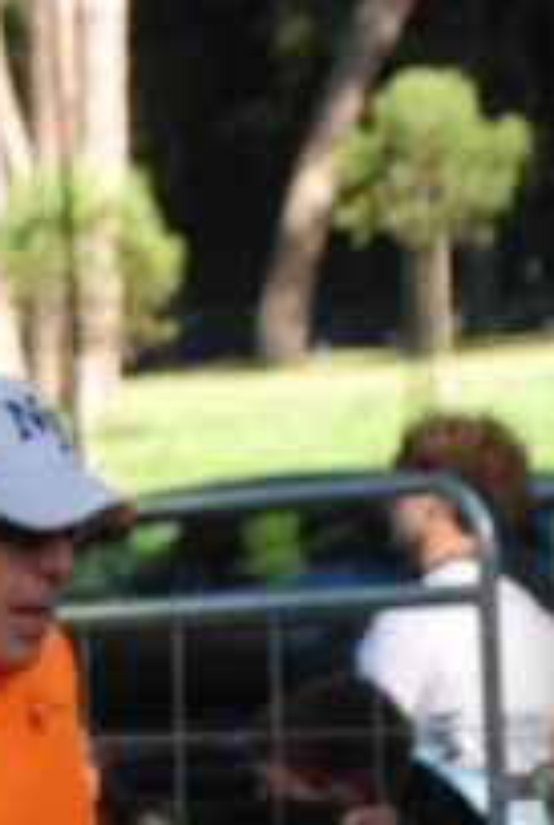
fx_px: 4869
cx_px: -83
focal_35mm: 212
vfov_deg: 9.6
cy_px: 946
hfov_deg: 6.5
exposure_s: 1/640
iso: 1000
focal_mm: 48
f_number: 4.8
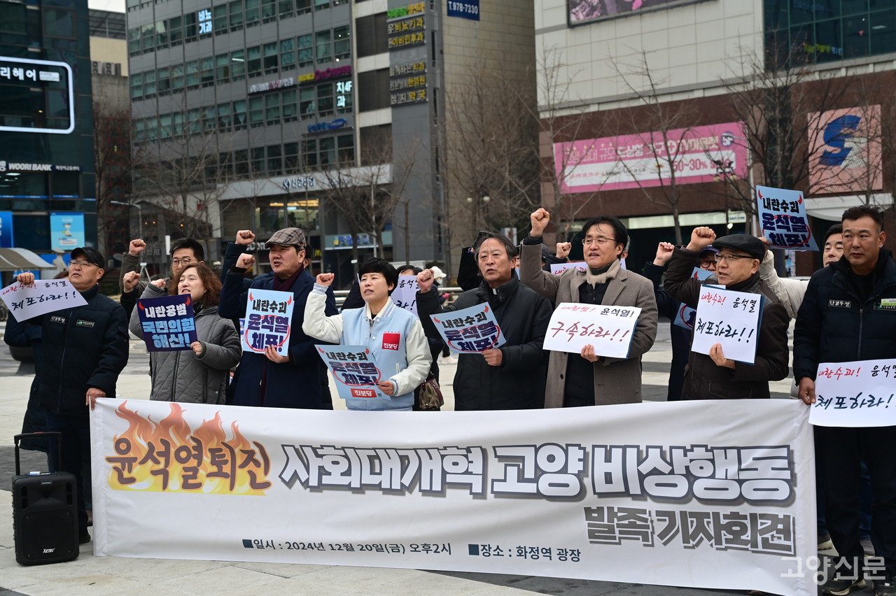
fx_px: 1269
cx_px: 448
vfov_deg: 26.5
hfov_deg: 38.9
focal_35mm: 51
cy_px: 298
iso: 640
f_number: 4
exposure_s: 1/1000
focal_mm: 51
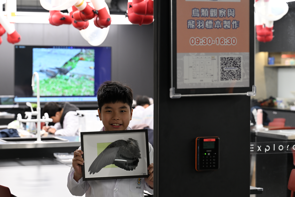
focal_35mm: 105
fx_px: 860
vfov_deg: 13.0
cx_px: 148
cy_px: 98
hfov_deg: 19.5
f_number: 6.3
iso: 1000
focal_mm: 105
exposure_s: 1/40
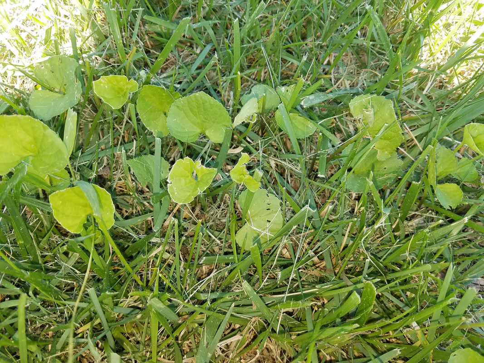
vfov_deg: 53.1
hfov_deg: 67.3
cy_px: 182
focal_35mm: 26
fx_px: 363
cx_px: 242
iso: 50
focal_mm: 4.2
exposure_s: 1/255
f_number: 1.7
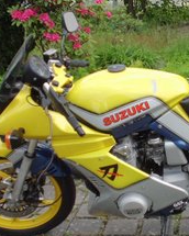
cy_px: 142
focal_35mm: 69
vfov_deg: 27.5
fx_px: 482
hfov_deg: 21.7
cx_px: 169
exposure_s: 1/250
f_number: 3.9
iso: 100
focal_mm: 6.9
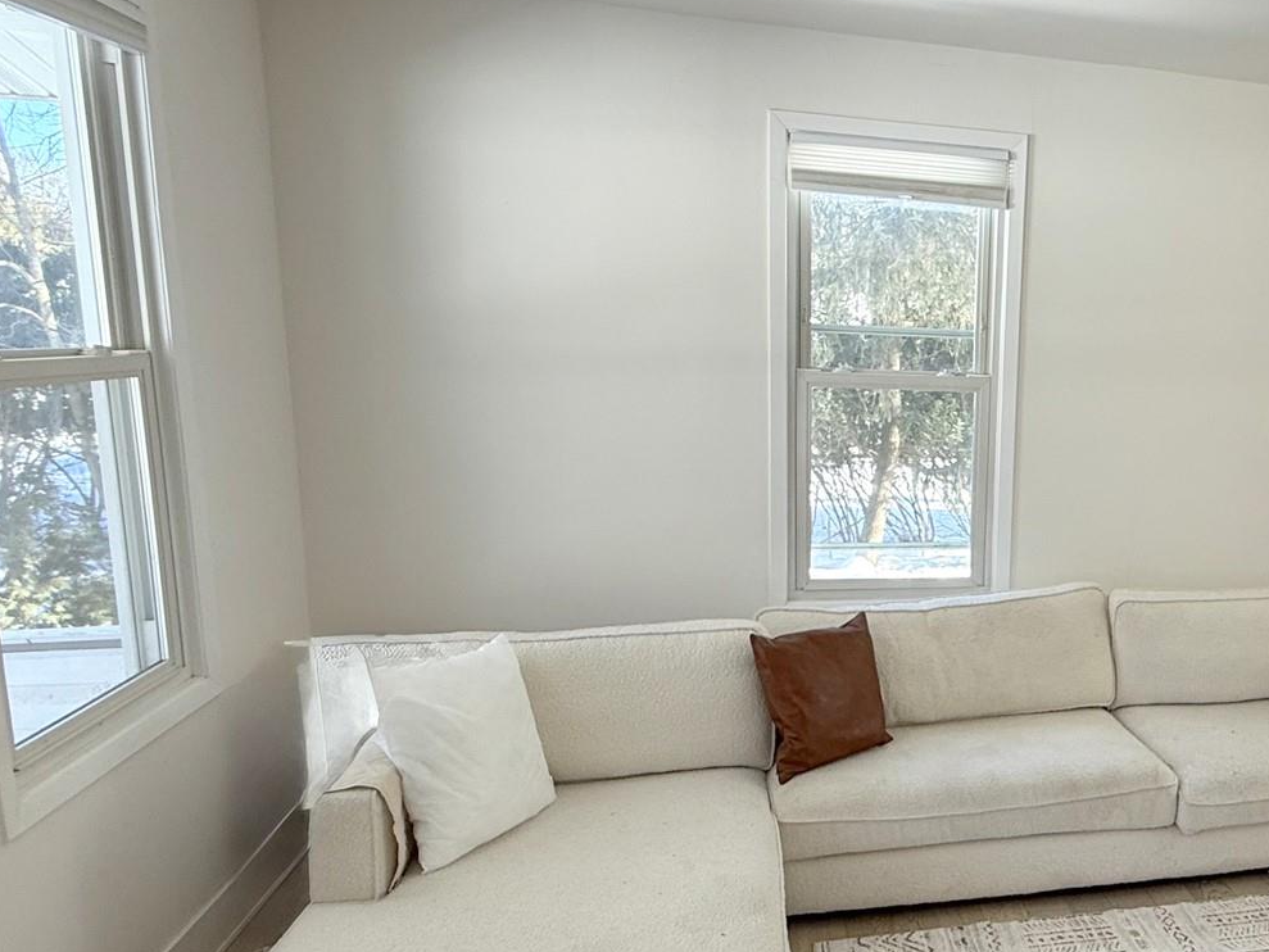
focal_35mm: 29
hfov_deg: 56.5
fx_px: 1063
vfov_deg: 48.1
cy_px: 535
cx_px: 1042
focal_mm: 2.22
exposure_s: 1/99
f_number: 2.2
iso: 64
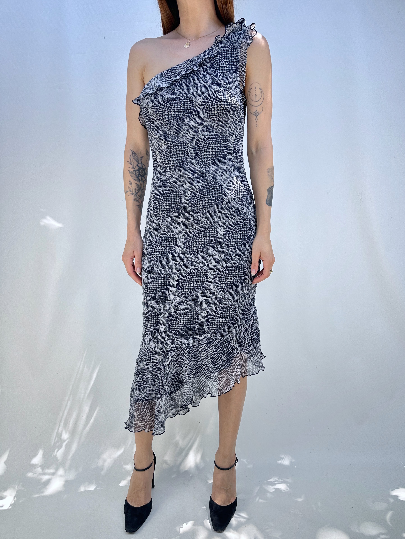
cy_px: 270
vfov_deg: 71.6
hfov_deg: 56.8
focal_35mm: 24
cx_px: 202
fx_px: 374
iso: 80
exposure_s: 1/491
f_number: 1.78
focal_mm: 6.86
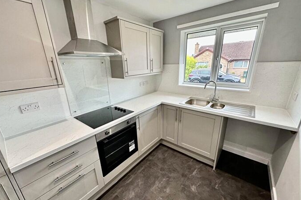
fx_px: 125
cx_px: 149
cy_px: 104
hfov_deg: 100.4
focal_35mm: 15
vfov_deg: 77.3
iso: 80
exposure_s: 1/100
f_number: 2.2
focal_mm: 2.22
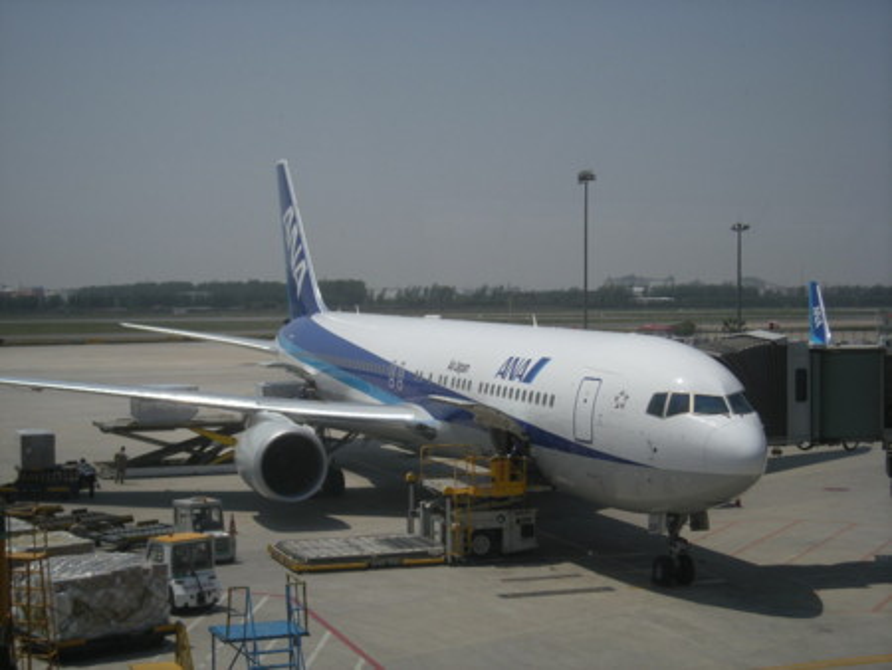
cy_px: 335
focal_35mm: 61
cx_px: 446
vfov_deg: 24.0
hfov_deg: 31.7
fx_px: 1573
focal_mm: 9.9
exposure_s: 1/365
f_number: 7
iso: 64
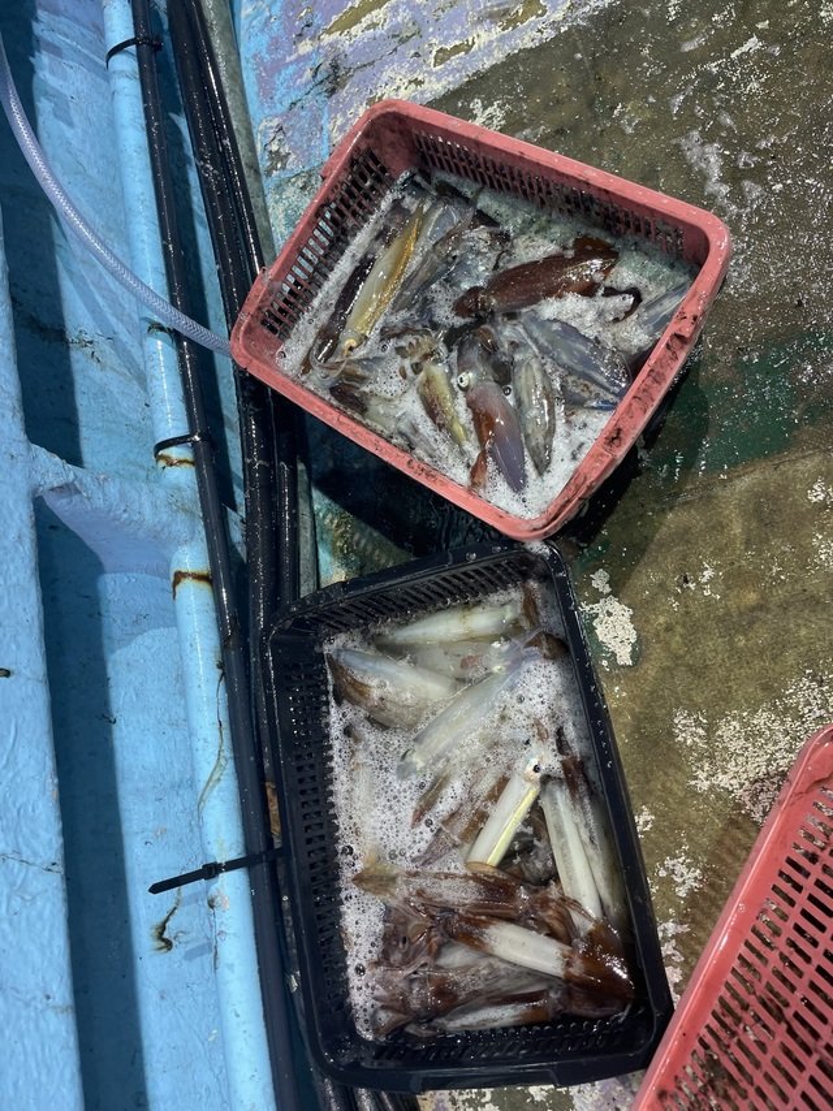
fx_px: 835
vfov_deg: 67.3
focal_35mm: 26
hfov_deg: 53.0
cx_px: 416
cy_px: 556
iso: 40
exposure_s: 1/63
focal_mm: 4.2
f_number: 1.6
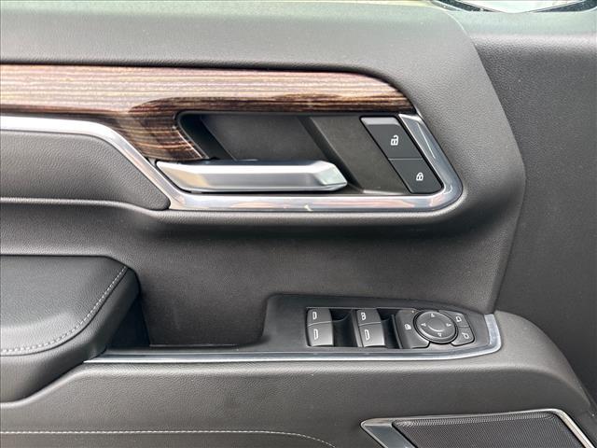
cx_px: 298
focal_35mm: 24
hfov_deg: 71.6
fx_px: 414
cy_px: 224
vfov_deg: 56.8
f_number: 1.78
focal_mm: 6.76
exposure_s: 1/181
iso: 200
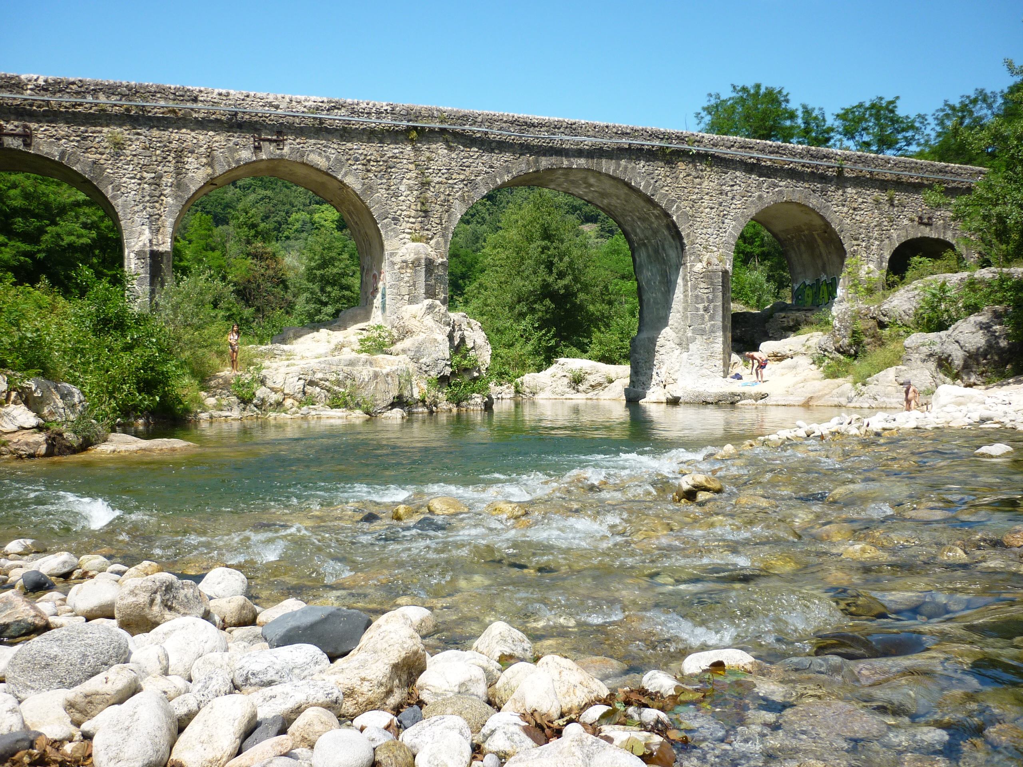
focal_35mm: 33
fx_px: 975
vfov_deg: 42.9
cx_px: 512
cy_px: 384
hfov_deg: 55.4
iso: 80
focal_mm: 5.5
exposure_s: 1/125
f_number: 8
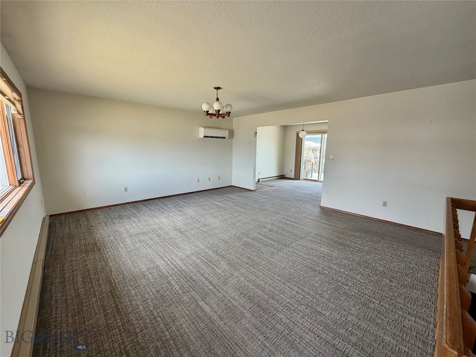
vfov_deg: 85.7
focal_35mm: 14
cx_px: 238
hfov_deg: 102.1
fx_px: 193
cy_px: 178
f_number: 2.2
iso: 125
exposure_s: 1/121
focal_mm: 2.22
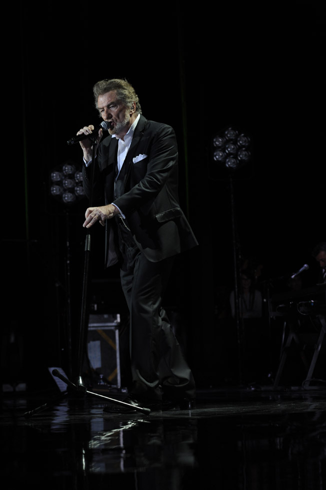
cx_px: 163
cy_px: 245
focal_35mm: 120
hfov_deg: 11.4
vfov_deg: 17.1
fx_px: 1632
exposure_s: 1/160
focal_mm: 120
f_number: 6.3
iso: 1250
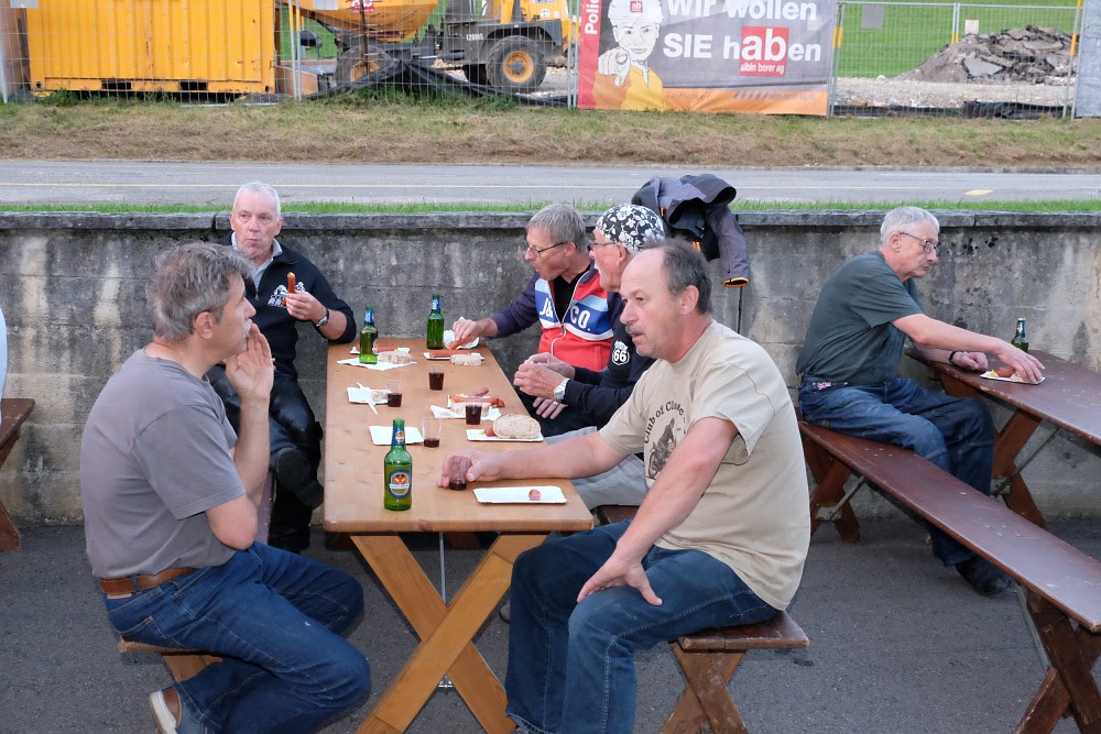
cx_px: 550
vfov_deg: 29.3
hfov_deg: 42.7
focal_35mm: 46
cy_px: 367
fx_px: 1407
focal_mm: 30.9
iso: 5000
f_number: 6.4
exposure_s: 1/150
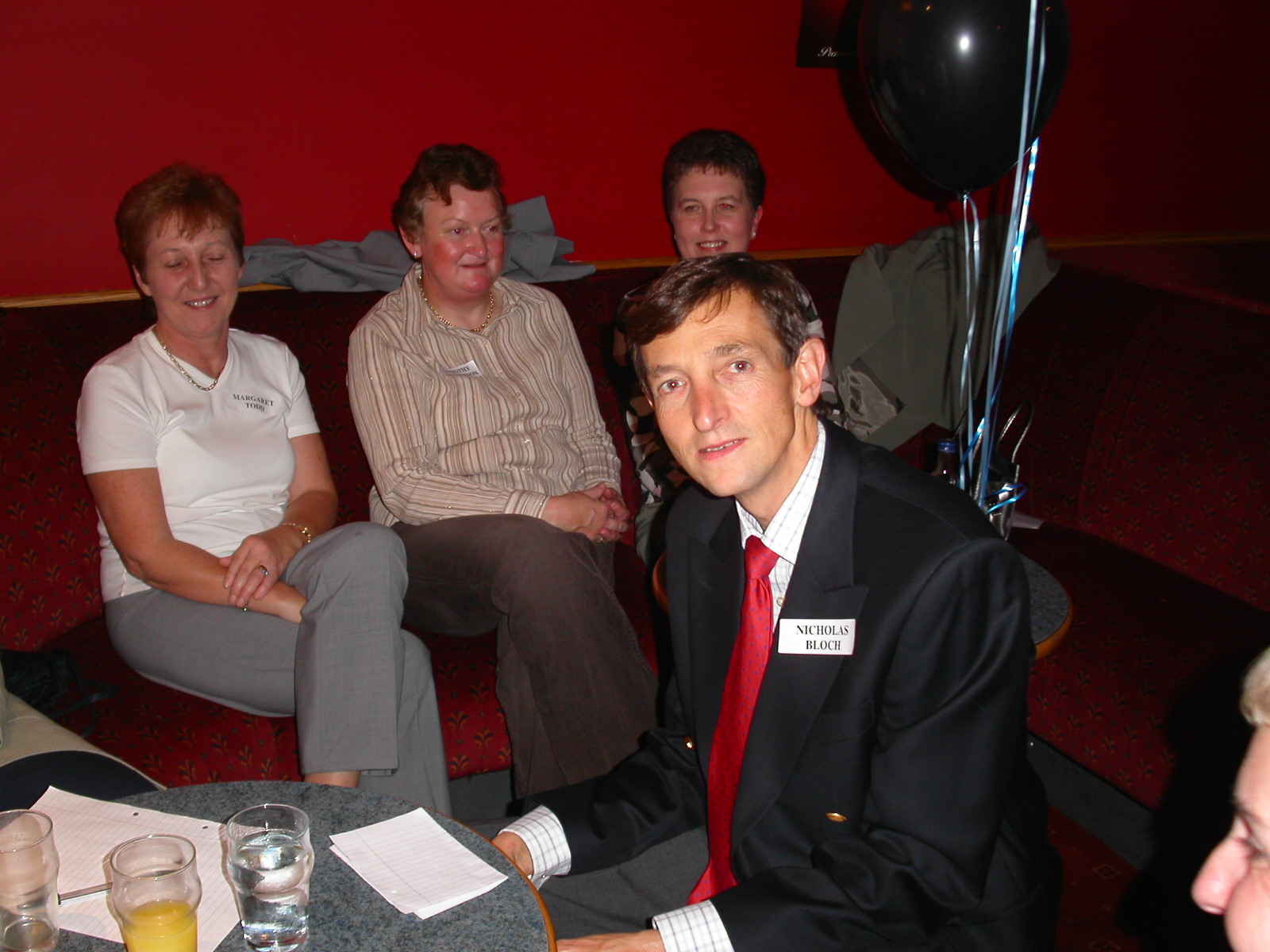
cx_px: 635
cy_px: 476
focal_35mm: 38
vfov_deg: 37.7
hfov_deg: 49.0
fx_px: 1394
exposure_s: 1/30
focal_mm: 7.8
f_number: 2.8
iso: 100
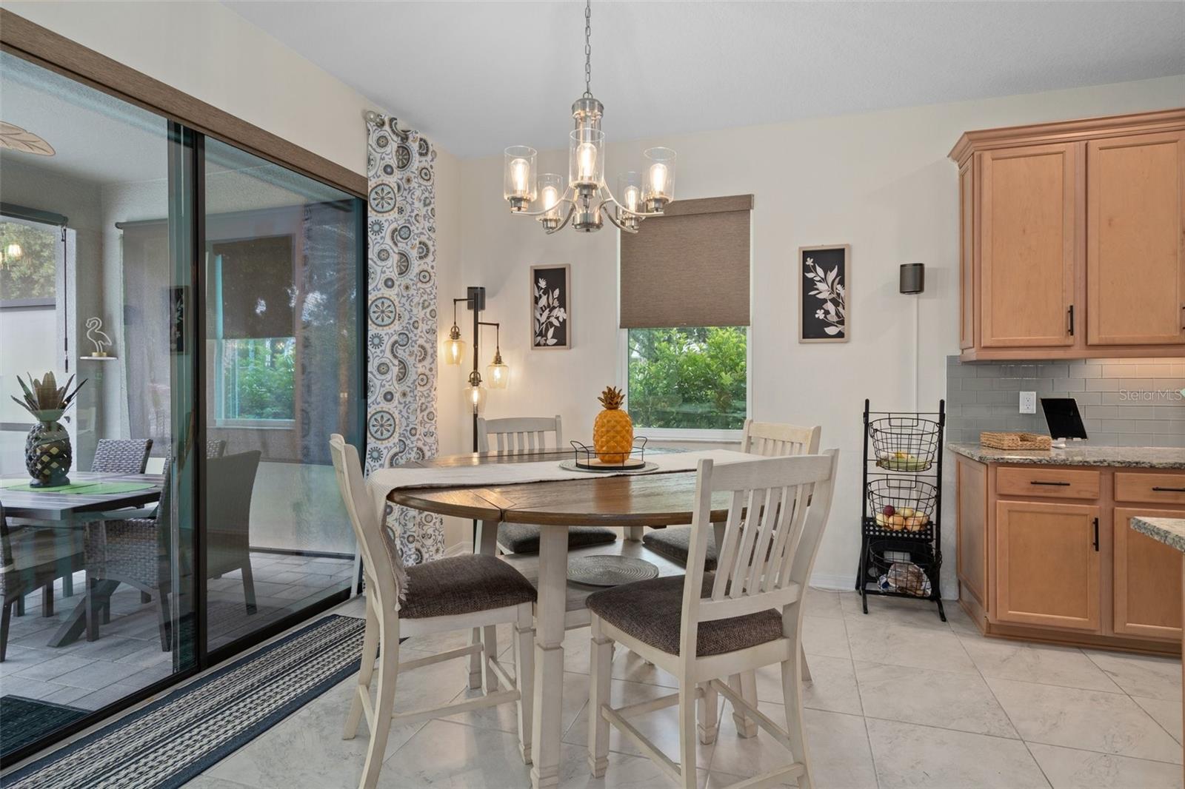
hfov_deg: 90.0
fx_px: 592
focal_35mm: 18
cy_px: 394
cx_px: 592
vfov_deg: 67.4
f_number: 8
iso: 320
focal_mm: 18
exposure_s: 1/4
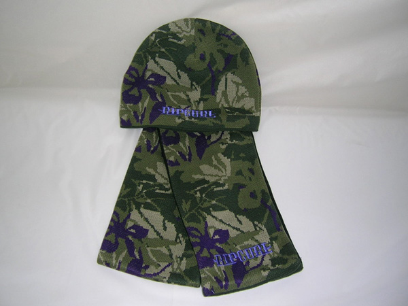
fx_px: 413
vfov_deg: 40.7
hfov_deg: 52.6
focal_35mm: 35
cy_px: 153
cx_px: 204
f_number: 2.8
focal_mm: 5.4
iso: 50
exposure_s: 1/60.1
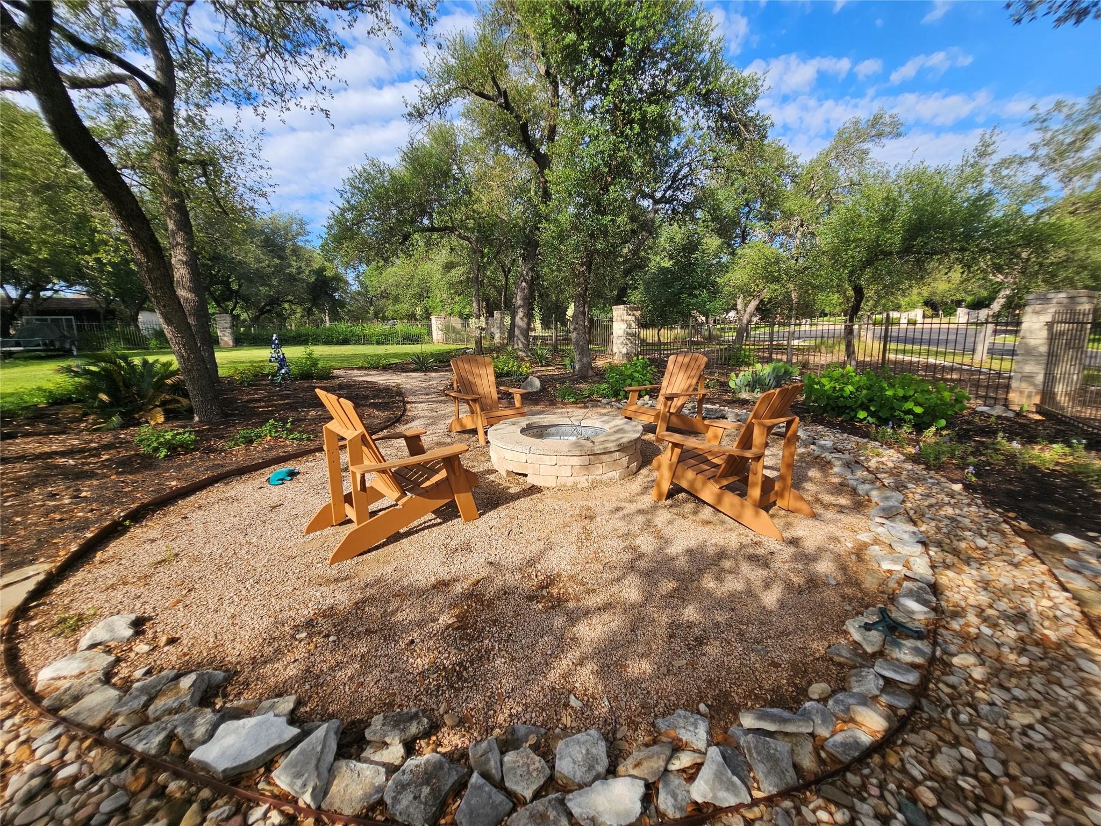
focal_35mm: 13
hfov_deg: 106.2
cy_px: 413
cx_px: 550
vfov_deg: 89.9
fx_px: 413
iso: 50
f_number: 2.2
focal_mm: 2.2
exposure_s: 1/1255
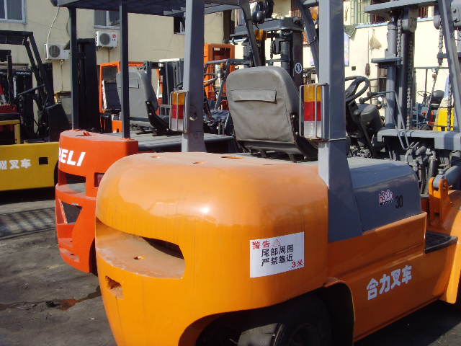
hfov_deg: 47.9
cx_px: 230
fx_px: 519
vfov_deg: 36.8
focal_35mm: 39
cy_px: 173
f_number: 6.3
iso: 80
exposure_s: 1/250
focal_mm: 6.6
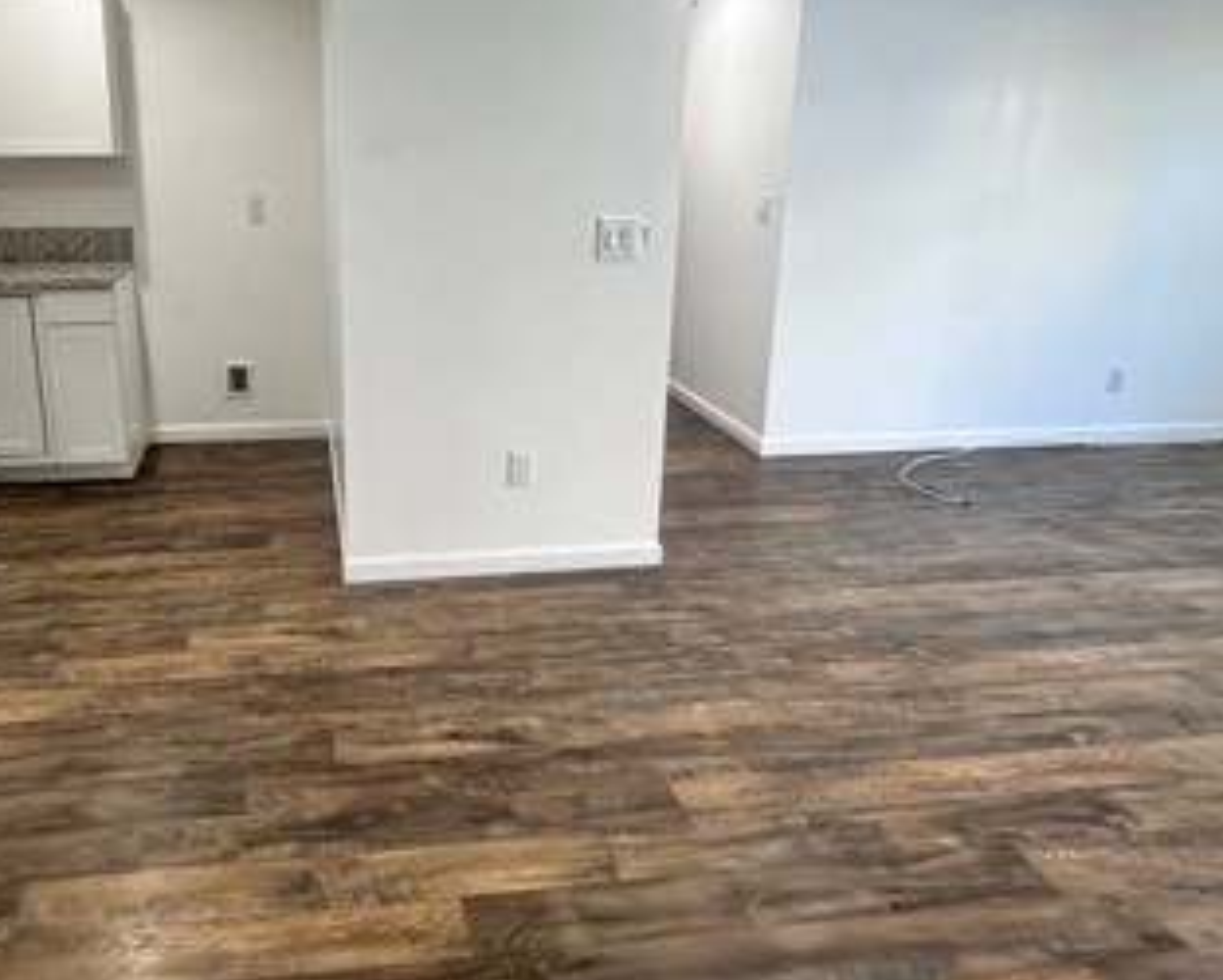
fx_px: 1014
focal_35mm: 28
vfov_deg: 51.4
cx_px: 416
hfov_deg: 60.8
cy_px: 419
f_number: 2.2
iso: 250
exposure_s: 1/120
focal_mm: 2.22
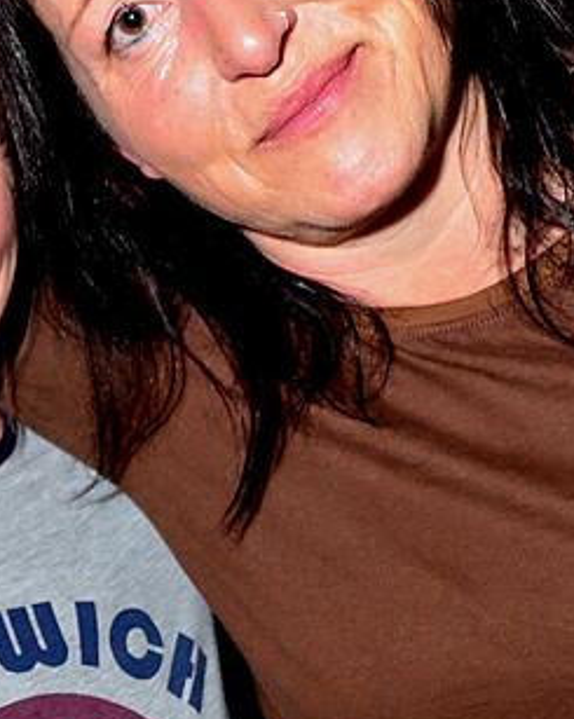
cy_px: 473
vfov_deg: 19.3
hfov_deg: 15.3
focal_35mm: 99
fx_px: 2105
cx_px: 53
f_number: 6.3
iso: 3200
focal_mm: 30
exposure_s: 1/250
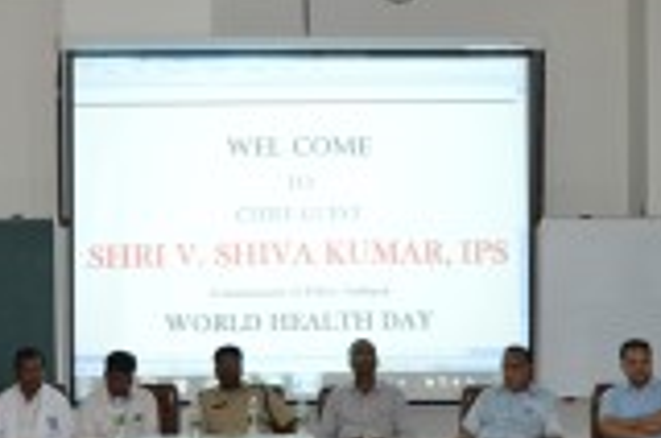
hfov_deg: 26.8
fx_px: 1374
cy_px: 430
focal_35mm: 75
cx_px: 207
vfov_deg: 17.7
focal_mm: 20
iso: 1800
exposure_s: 1/60
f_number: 3.8
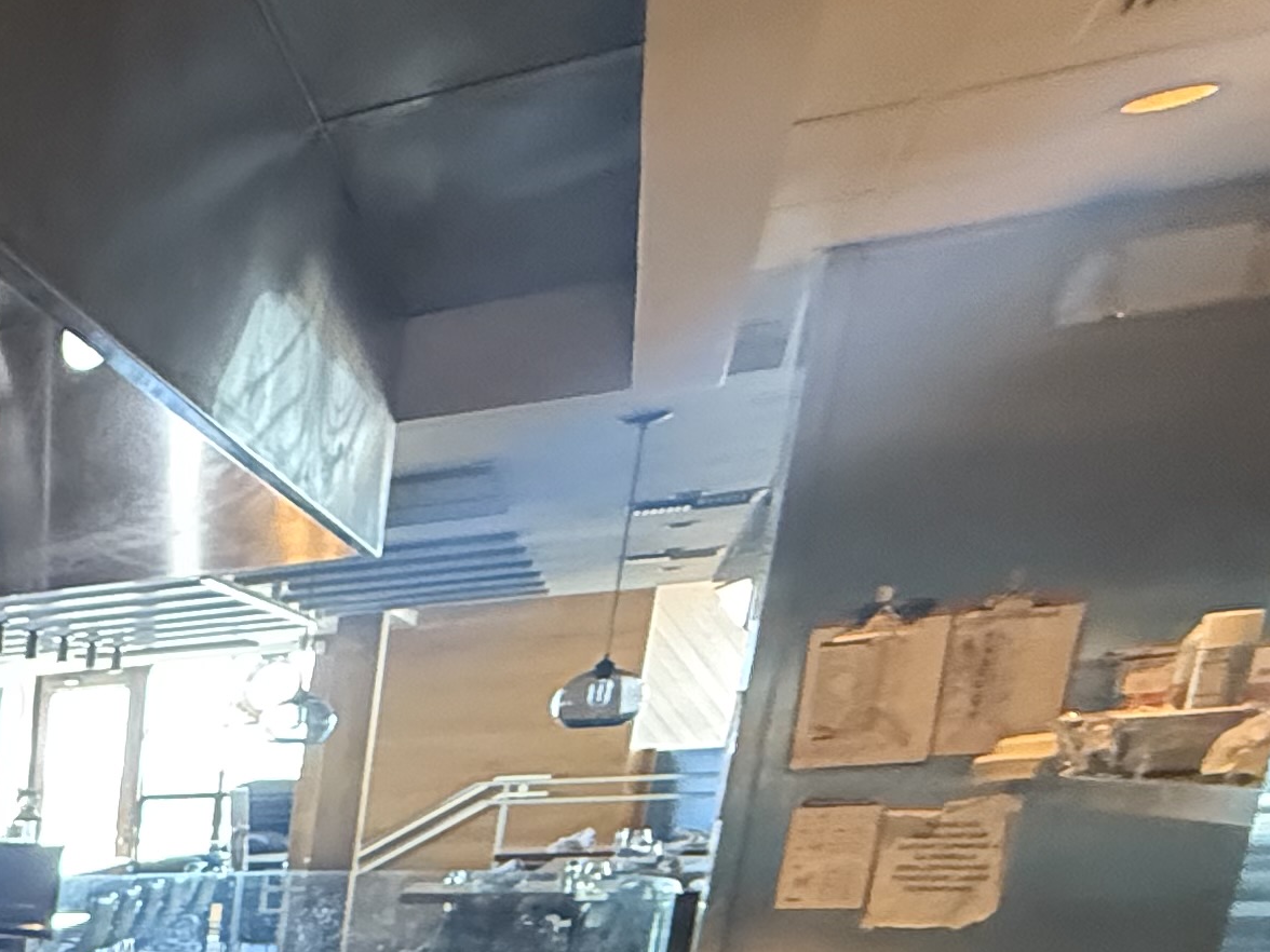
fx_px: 1761
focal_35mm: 48
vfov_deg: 25.1
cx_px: -749
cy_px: 1317
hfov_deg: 25.9
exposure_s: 1/60
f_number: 2.2
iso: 640
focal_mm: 2.22
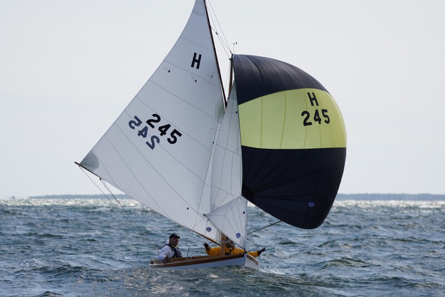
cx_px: 222
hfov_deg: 6.7
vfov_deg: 4.5
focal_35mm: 308
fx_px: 3800
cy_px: 148
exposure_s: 1/1250
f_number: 5.6
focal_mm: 205
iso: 160
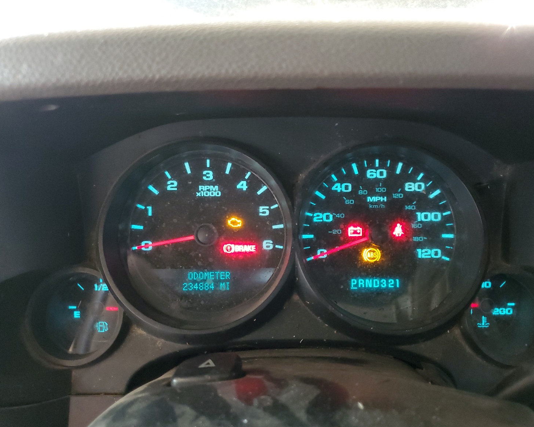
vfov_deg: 51.5
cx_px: 282
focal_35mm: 28
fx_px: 443
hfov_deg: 62.2
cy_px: 220
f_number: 1.5
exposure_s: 1/17
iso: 310
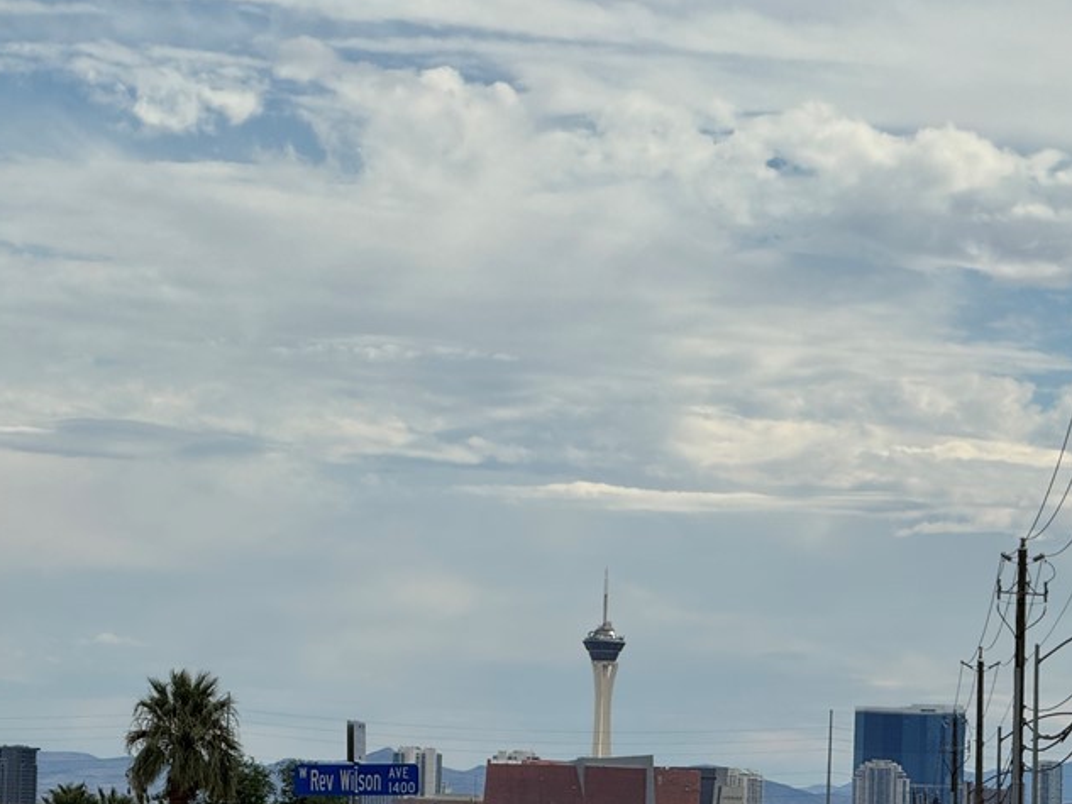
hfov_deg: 10.2
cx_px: 415
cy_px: 511
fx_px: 6009
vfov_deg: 7.7
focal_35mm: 194
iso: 50
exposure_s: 1/4651
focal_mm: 15.66
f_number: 2.8
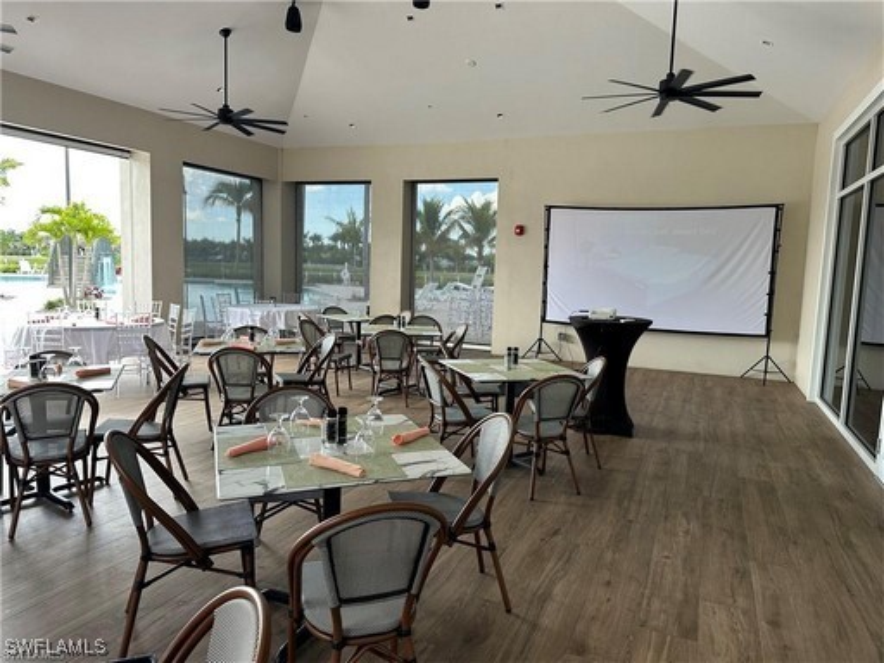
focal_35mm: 24
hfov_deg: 71.6
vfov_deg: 56.8
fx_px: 613
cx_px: 442
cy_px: 332
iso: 64
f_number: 1.78
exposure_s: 1/134
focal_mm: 6.86
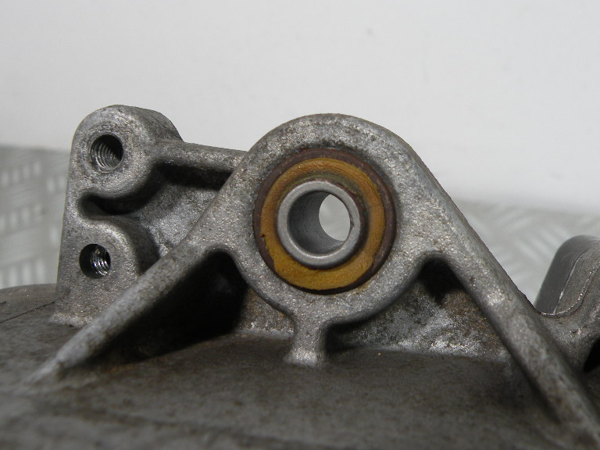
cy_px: 173
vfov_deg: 39.4
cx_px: 339
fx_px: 624
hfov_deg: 51.2
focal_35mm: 36
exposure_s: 1/64.3
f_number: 3.2
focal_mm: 4.7
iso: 64
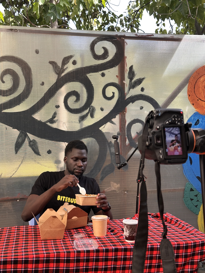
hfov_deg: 30.3
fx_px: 379
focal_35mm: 48
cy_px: 136
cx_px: 102
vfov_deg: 39.7
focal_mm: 6.86
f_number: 1.78
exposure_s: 1/227
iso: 64
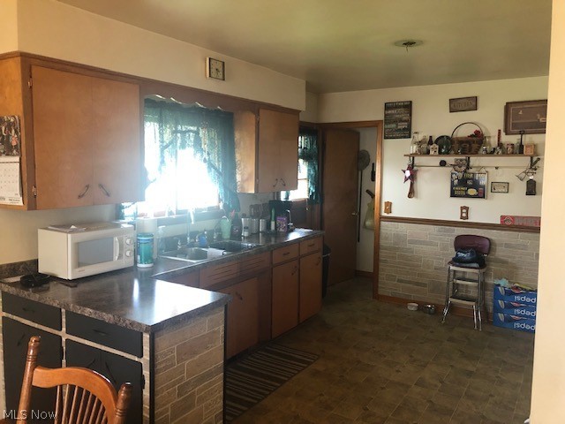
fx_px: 457
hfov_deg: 63.4
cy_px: 212
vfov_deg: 49.7
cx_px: 282
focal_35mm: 28
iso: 80
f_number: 1.8
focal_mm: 3.99
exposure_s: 1/15
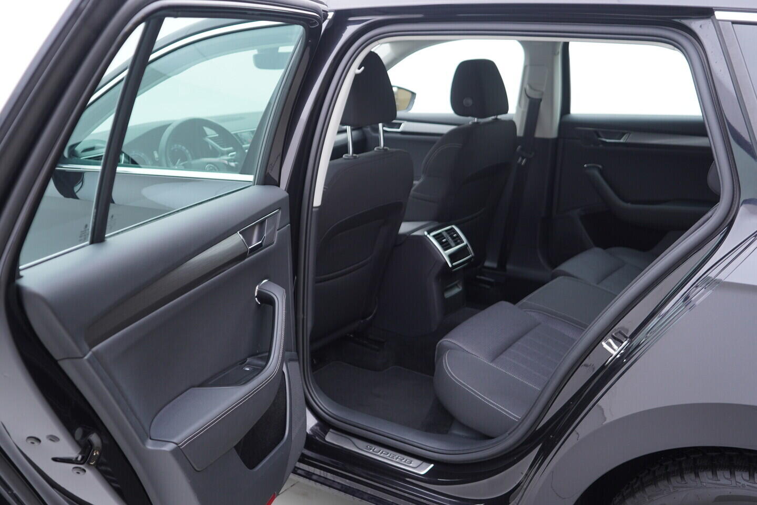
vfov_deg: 36.9
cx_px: 378
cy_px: 252
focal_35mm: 36
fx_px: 757
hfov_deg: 53.1
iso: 160
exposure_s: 1/40
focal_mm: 24
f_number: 2.8
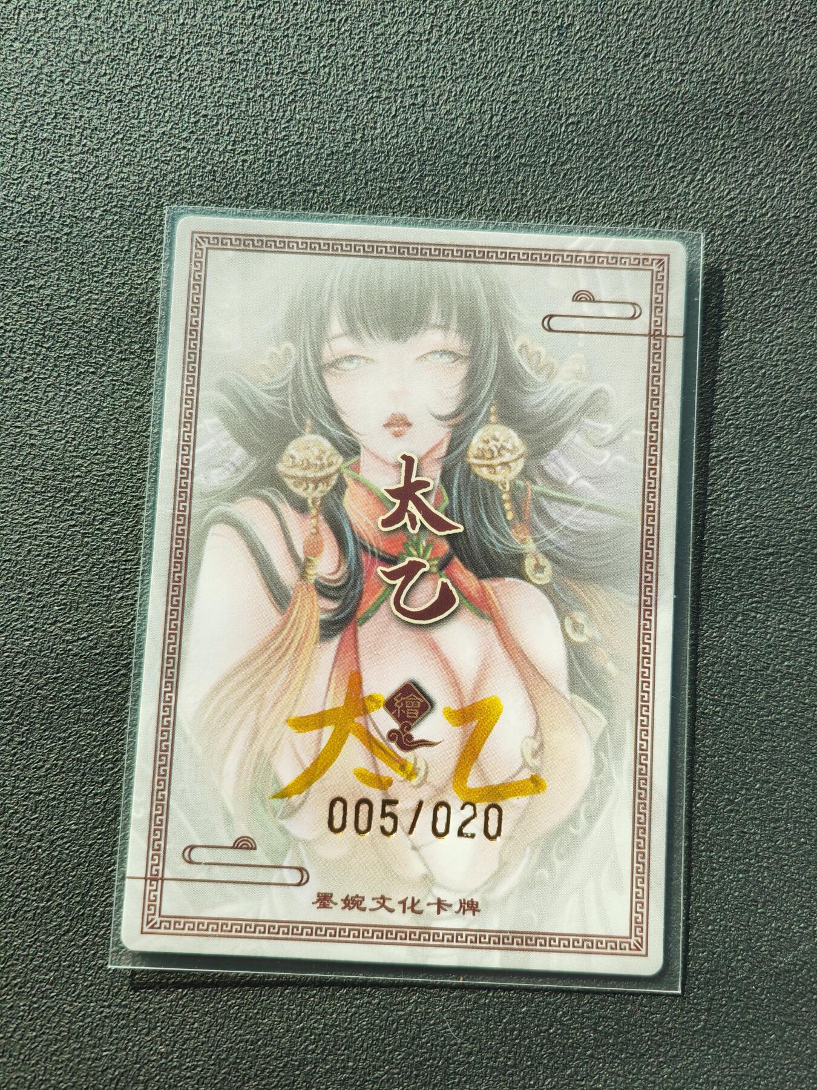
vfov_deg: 65.3
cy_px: 545
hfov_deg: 51.4
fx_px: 850
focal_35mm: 27
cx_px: 408
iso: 160
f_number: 1.8
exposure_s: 1/100
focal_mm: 5.53
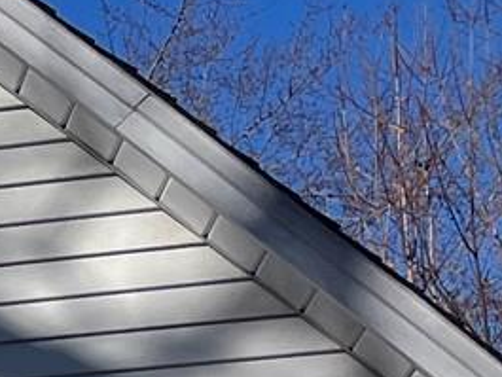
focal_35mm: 201
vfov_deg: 6.4
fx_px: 2916
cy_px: 1309
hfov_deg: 7.9
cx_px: -1193
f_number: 1.6
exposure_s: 1/7353
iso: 50
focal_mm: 5.1
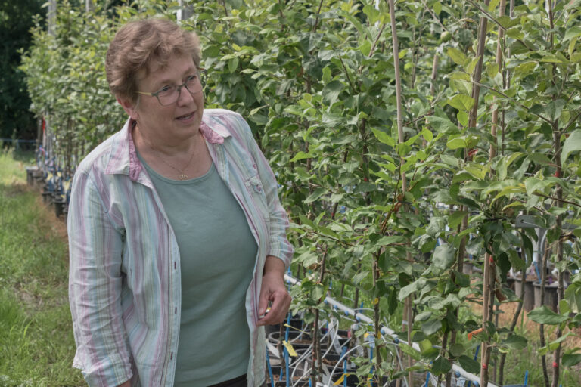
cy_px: 194
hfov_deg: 24.5
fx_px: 1339
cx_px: 290
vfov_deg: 16.5
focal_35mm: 83
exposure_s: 1/900
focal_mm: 55
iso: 400
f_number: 7.1
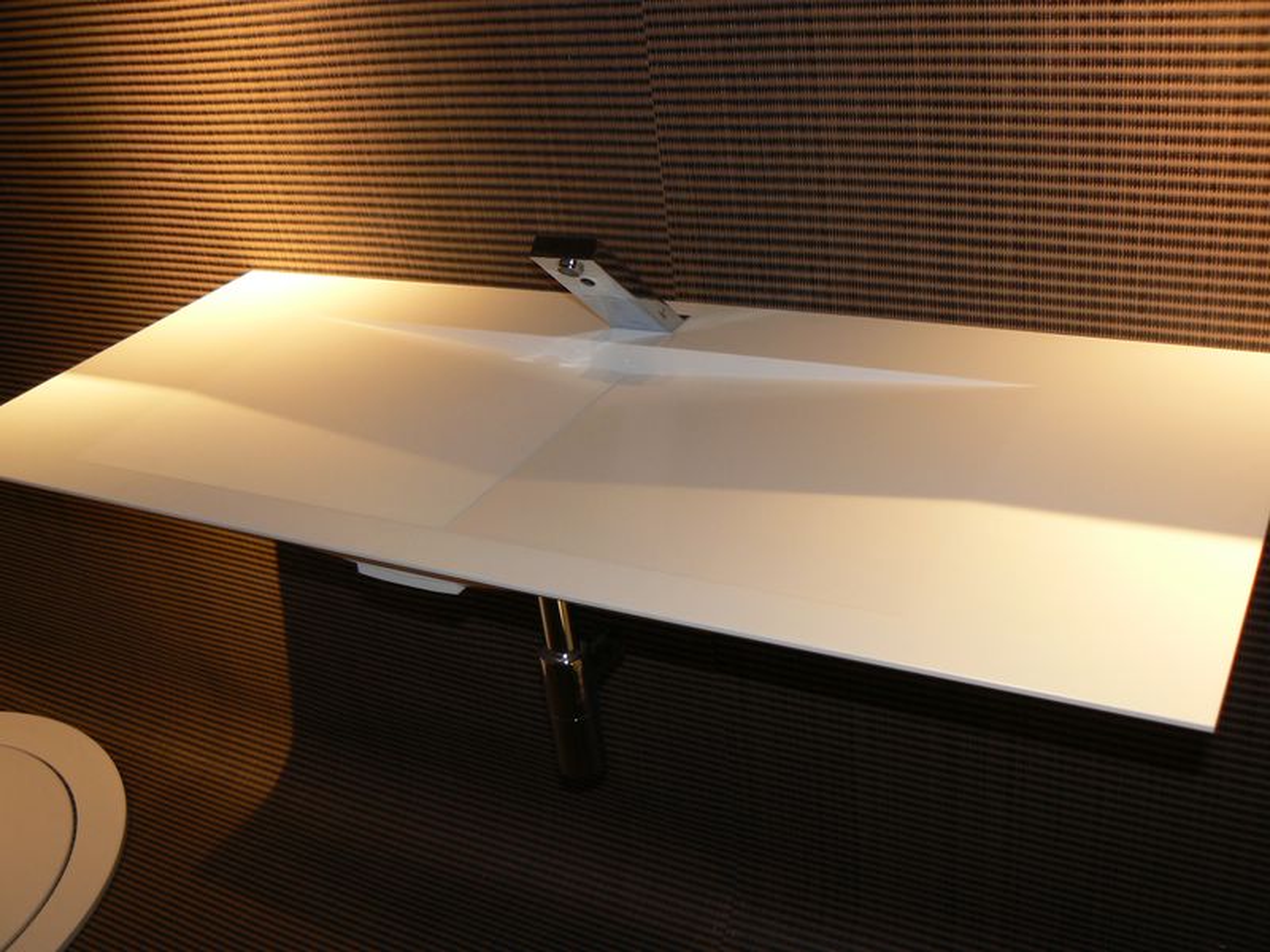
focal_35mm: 36
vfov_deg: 39.7
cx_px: 635
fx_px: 1321
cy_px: 476
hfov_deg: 51.4
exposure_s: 1/30
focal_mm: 6
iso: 100
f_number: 2.8
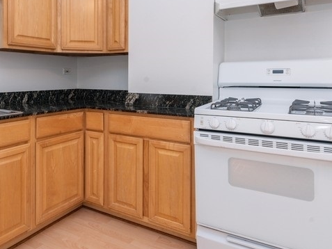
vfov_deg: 46.1
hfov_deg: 60.3
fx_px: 278
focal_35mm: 29
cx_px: 112
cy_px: 54
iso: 250
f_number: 8
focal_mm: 16
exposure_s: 1/20
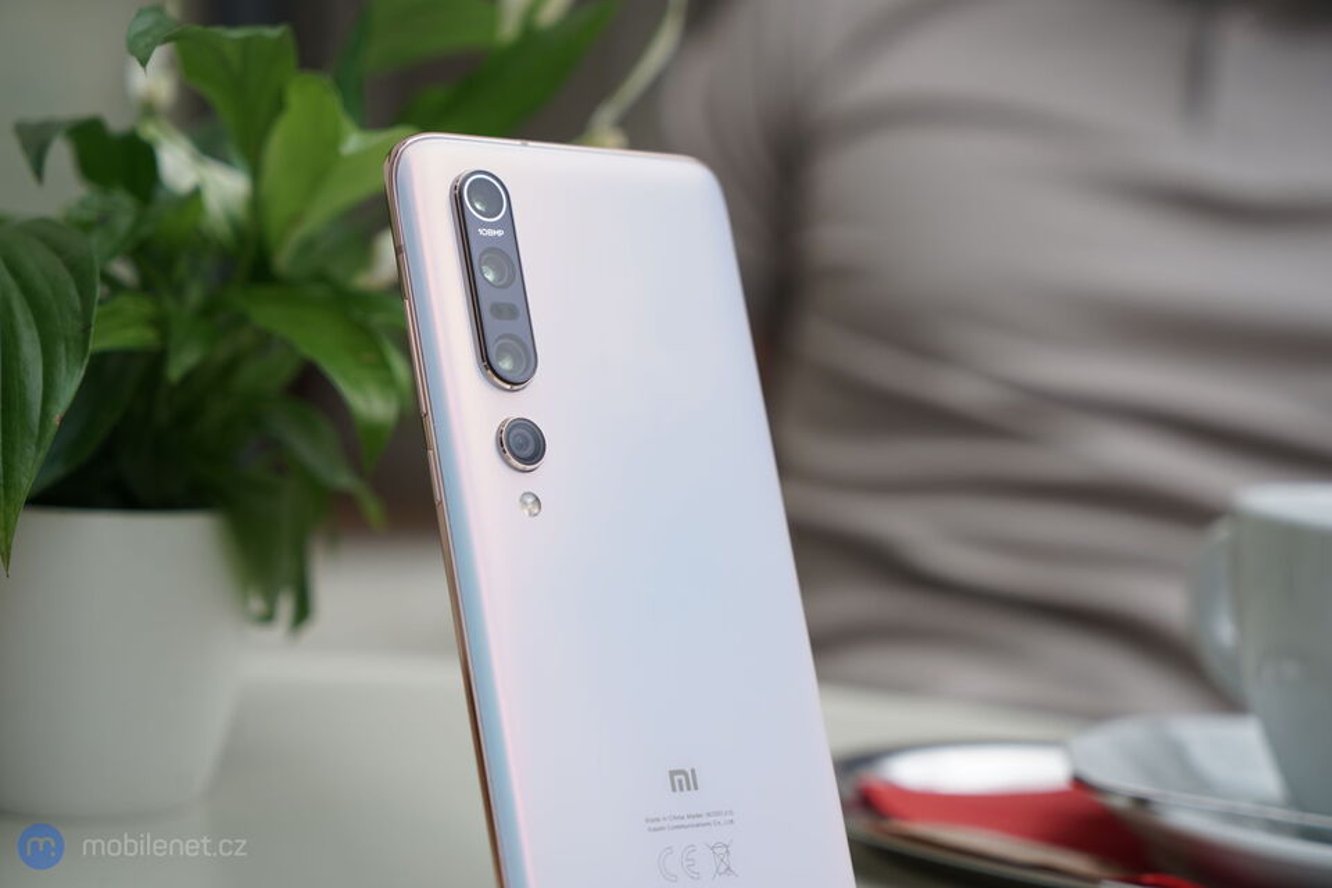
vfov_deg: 19.5
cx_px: 666
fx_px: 2590
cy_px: 444
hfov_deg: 28.8
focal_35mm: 70
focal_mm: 70
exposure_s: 1/200
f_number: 5
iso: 100
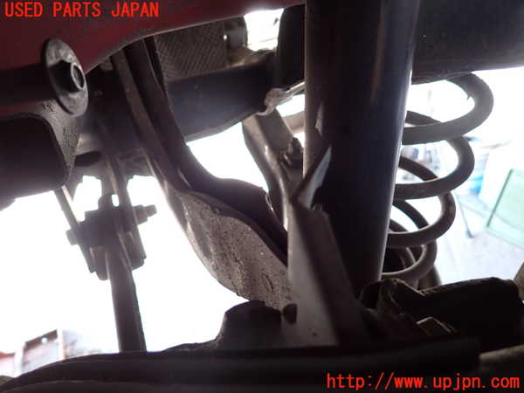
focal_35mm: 25
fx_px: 378
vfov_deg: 54.9
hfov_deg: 69.4
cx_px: 262
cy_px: 196
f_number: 2
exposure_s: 1/30
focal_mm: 4.5
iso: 200
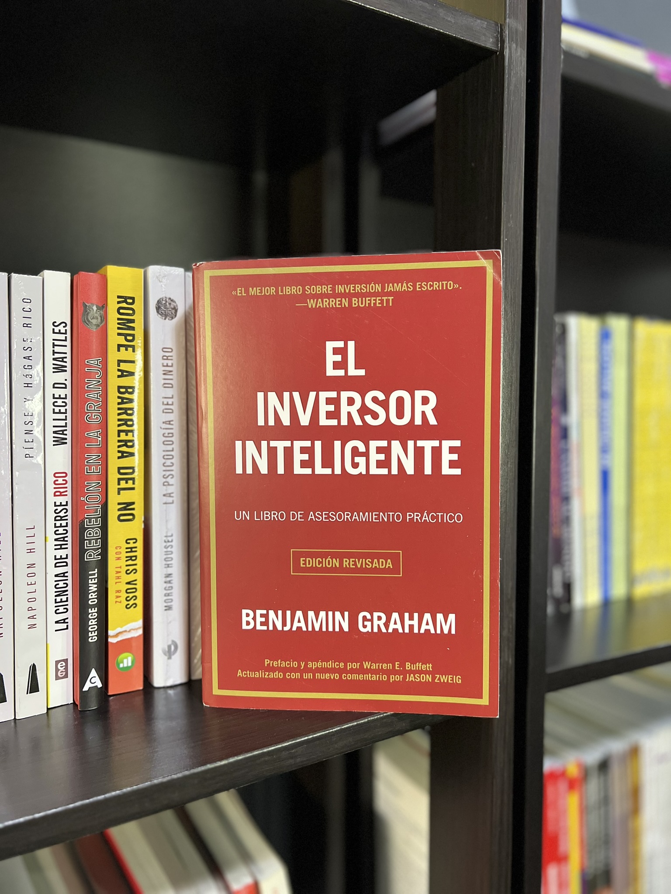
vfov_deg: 67.3
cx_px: 336
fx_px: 672
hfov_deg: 53.1
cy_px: 447
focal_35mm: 26
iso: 400
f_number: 1.5
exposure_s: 1/60
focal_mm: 5.7
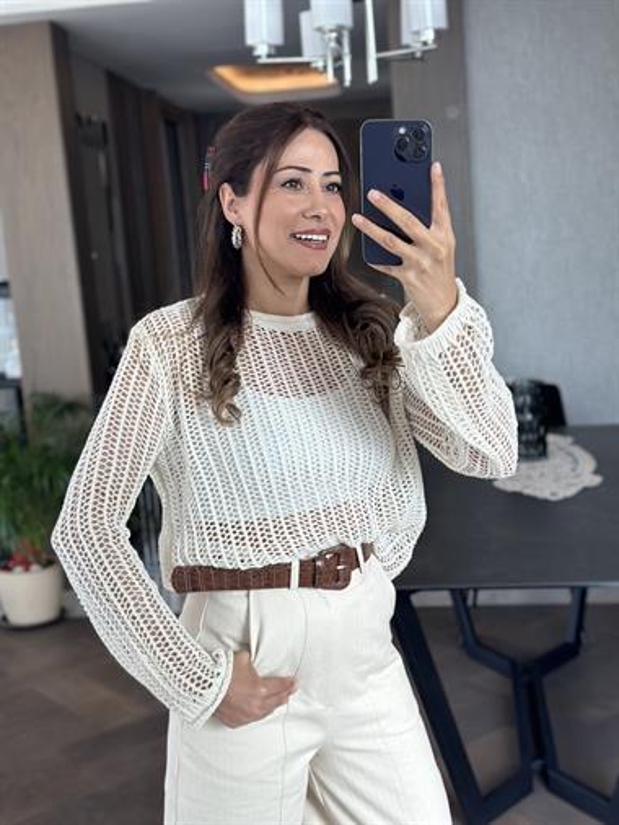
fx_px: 1143
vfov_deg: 39.6
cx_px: 310
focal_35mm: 48
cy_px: 412
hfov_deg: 30.3
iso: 160
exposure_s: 1/200
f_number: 1.78
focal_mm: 6.86
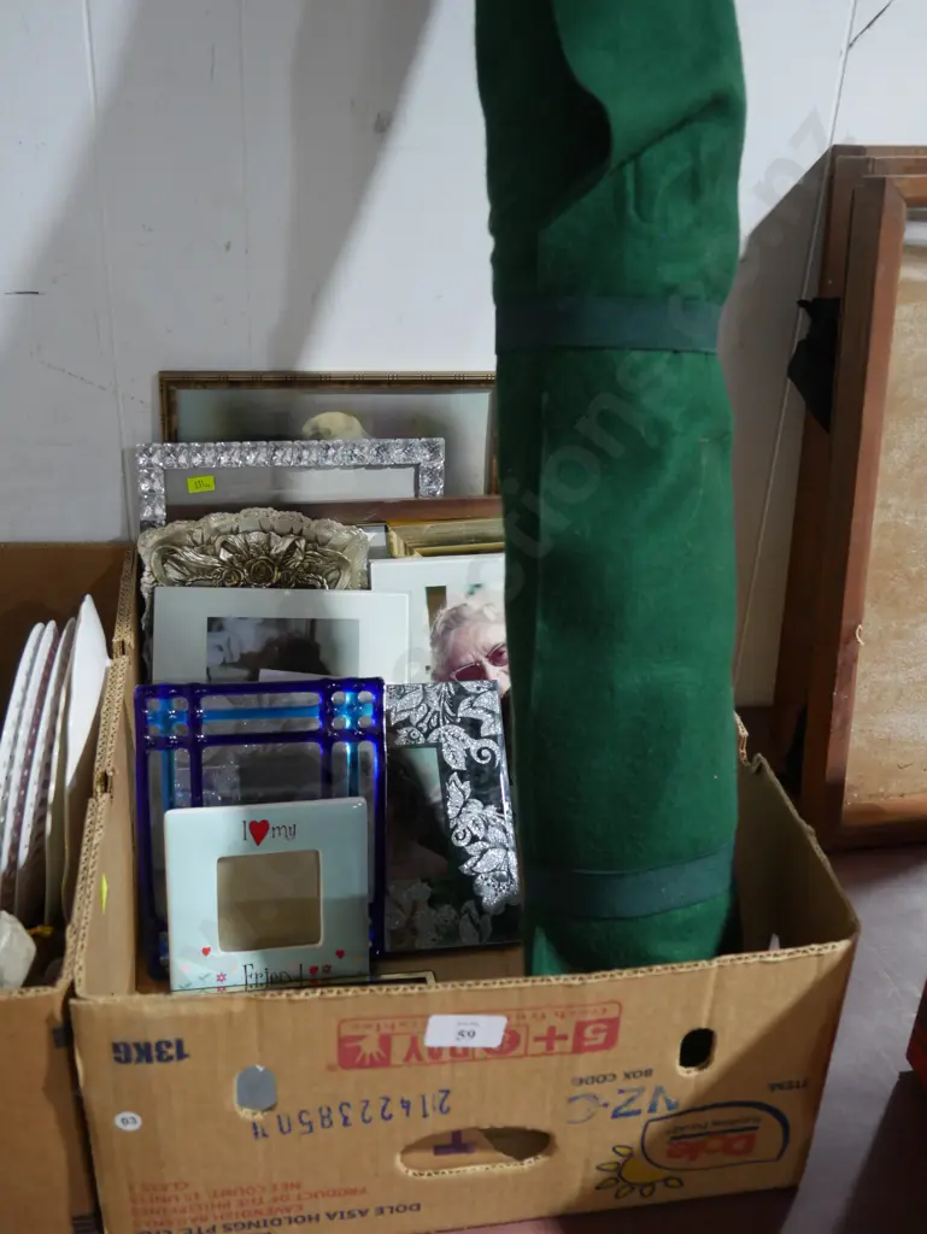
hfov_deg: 39.7
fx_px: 1284
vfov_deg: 51.3
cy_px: 617
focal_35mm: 36
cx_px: 464
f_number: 4
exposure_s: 1/60
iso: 1250
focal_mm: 18
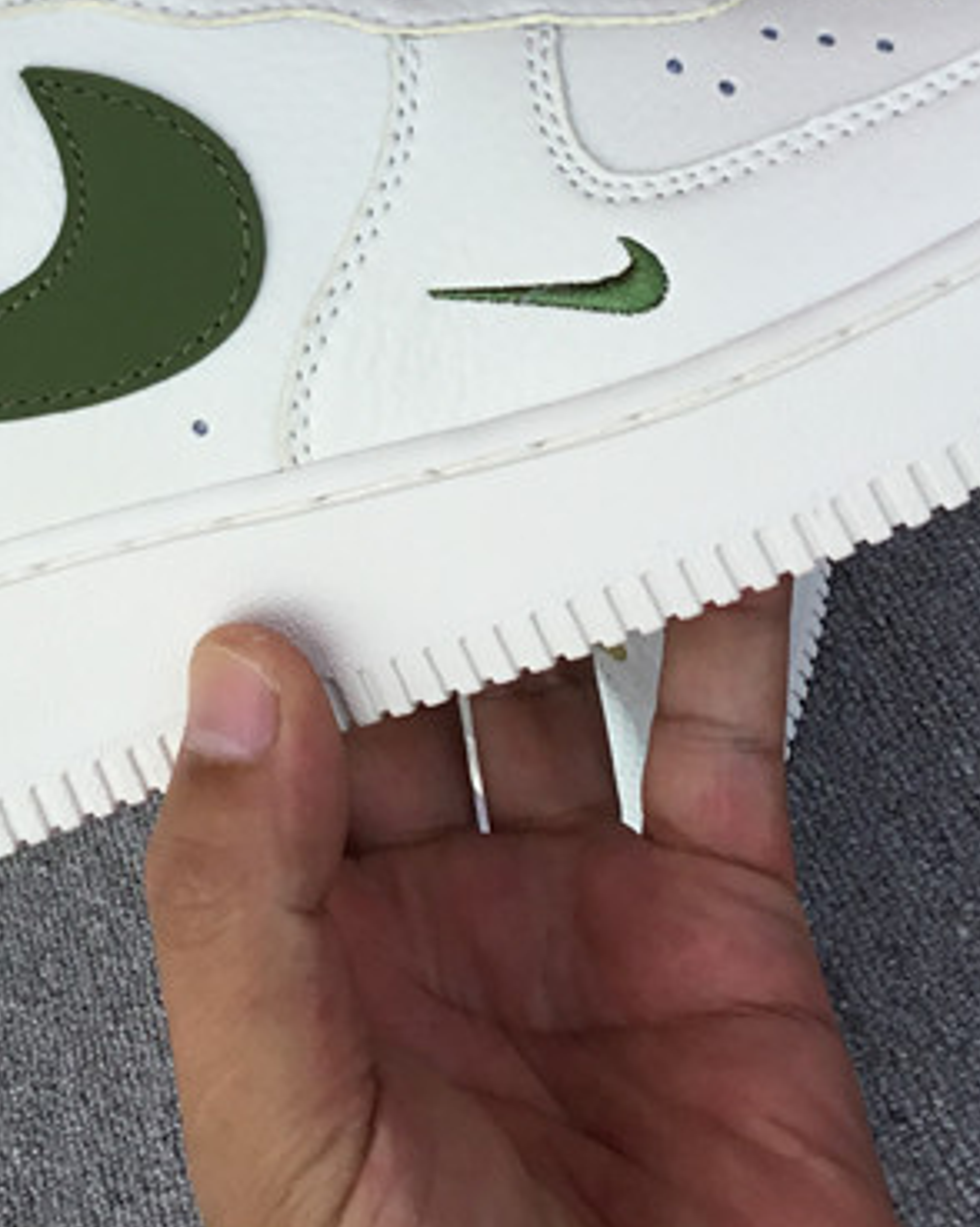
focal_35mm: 74
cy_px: 118
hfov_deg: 20.5
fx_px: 2685
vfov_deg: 25.0
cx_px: 233
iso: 25
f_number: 2.4
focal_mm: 3.3
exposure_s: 1/604
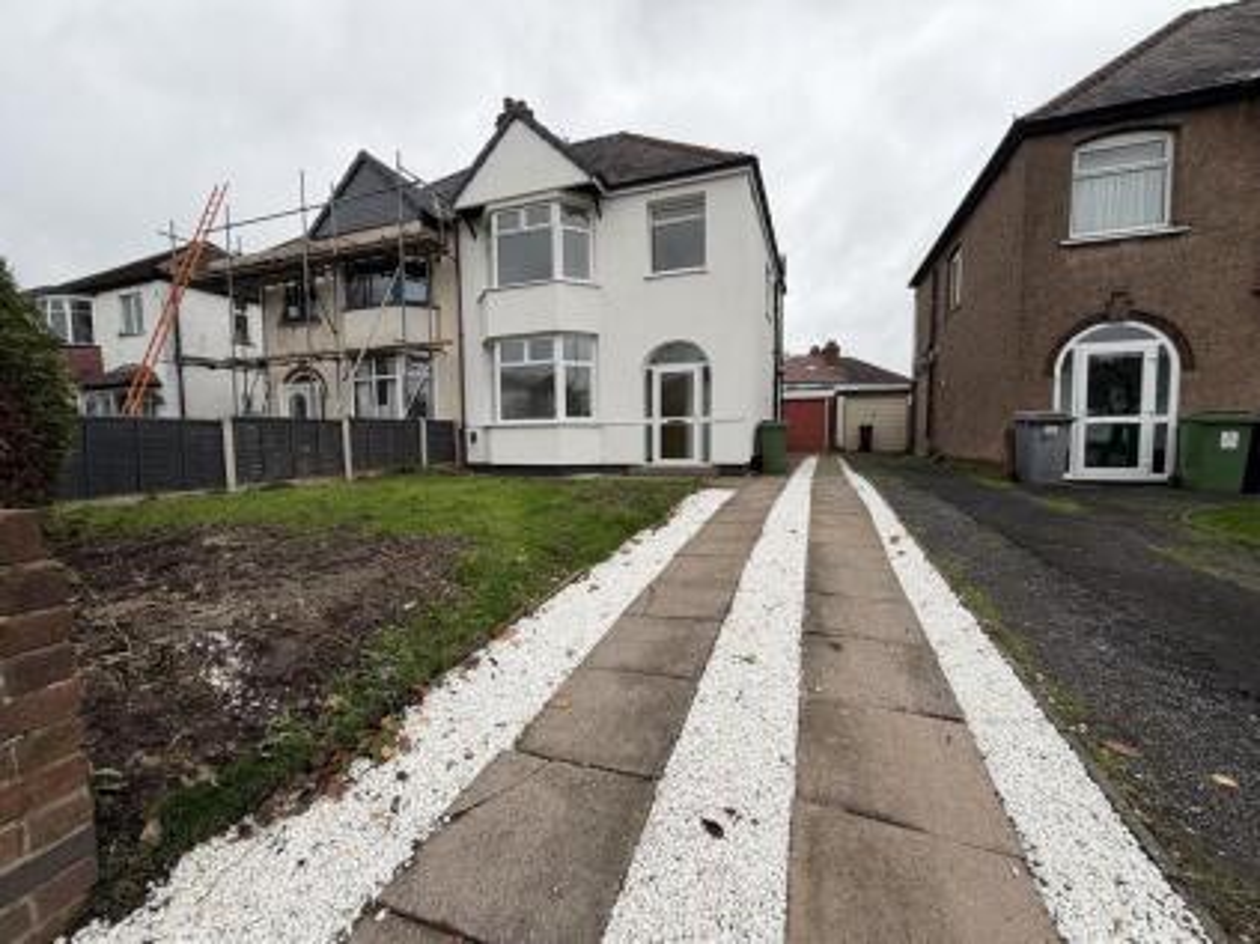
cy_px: 472
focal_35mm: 14
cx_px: 630
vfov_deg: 85.6
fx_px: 509
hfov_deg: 102.1
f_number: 2.2
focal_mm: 2.22
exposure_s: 1/231
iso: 40
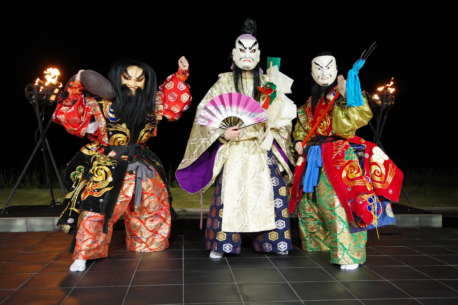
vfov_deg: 41.1
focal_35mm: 32
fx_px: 407
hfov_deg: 58.7
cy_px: 152
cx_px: 229
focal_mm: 21
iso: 6400
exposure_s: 1/125
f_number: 4
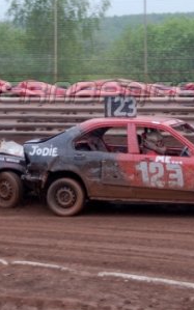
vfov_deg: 15.9
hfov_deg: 10.0
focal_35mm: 131
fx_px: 1108
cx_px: 81
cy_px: 95
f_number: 4.8
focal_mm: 40
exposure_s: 1/320
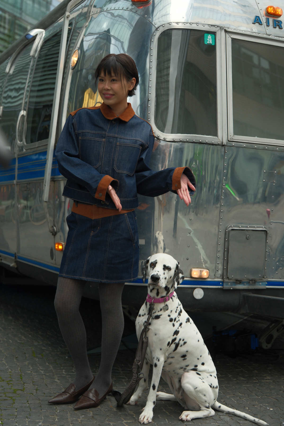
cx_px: 142
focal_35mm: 56
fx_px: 663
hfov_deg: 24.2
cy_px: 213
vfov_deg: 35.6
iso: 400
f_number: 2.8
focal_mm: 37
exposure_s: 1/500
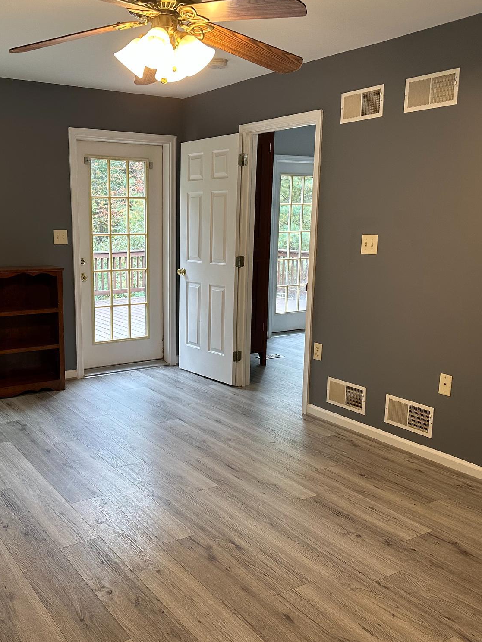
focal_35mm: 33
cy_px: 326
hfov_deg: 42.4
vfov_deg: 55.3
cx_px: 164
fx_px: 613
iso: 200
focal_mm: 6.86
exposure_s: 1/120
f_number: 1.78
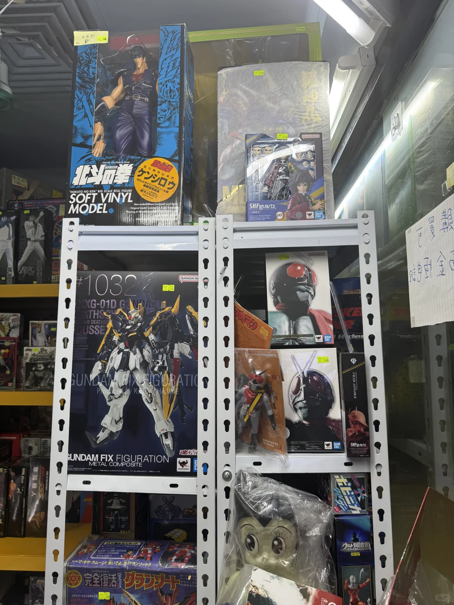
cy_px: 302
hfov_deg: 56.8
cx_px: 227
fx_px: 420
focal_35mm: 24
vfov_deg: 71.6
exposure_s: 1/100
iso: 64
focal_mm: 6.76
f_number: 1.78
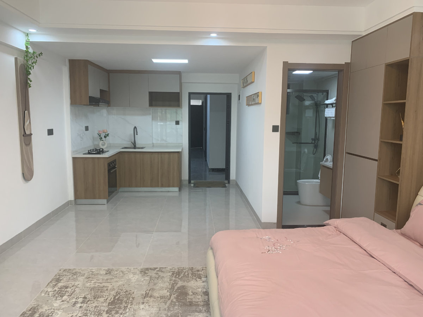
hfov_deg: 67.3
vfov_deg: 53.1
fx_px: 318
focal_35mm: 26
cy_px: 158
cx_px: 212
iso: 80
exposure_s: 1/121
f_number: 1.8
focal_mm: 4.2
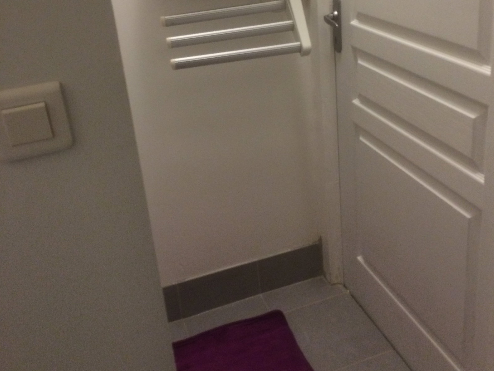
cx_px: 247
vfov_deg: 36.0
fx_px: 557
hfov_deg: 47.9
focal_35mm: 39
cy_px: 96
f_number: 2.2
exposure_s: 1/33
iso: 200
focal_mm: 4.15
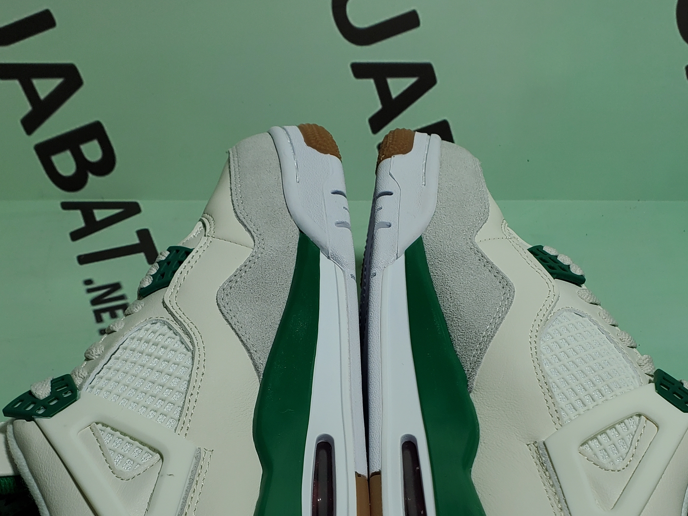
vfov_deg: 30.3
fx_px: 914
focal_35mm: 46
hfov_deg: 41.2
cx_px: 361
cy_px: 454
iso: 50
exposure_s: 1/505
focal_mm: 4.3
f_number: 2.4
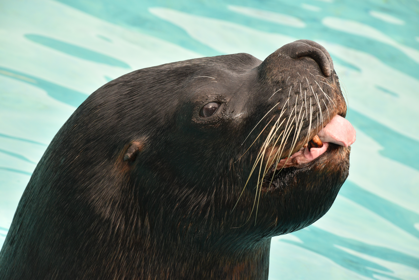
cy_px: 140
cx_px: 210
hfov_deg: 9.8
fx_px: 2444
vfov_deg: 6.5
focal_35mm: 210
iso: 800
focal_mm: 140
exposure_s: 1/640
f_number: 8
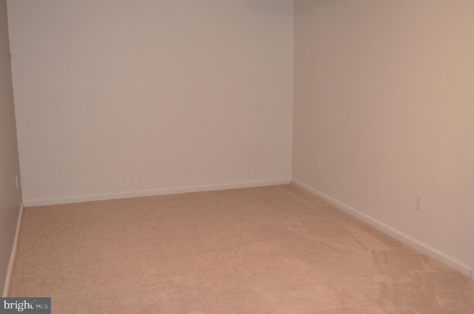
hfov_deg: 49.6
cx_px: 237
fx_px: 512
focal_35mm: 39
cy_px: 157
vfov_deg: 34.1
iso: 2200
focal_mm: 26
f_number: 4.2
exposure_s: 1/60
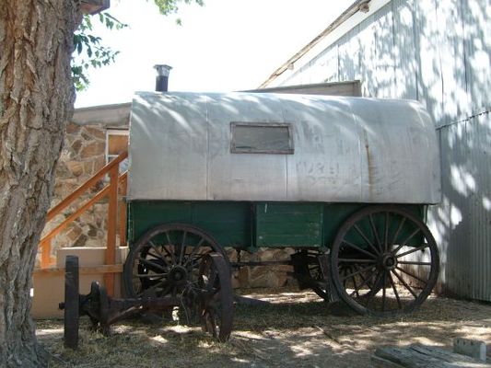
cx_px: 246
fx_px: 497
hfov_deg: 52.6
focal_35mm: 35
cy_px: 184
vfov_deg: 40.7
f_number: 2.8
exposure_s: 1/250
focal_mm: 5.8
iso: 80
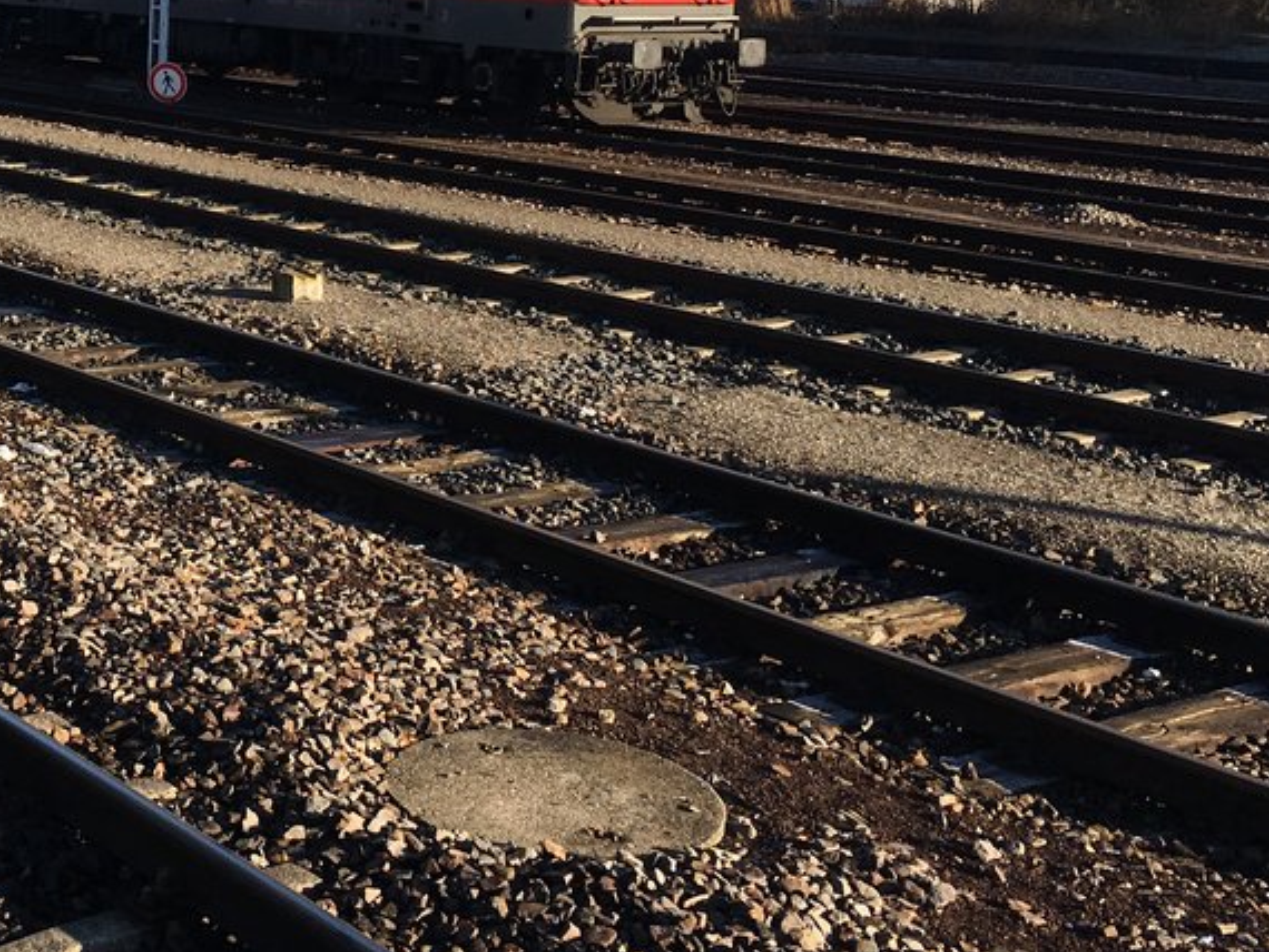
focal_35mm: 61
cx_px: 62
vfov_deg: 23.5
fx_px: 2237
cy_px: 125
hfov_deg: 29.9
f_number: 2.2
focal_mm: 4.15
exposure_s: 1/927
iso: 25
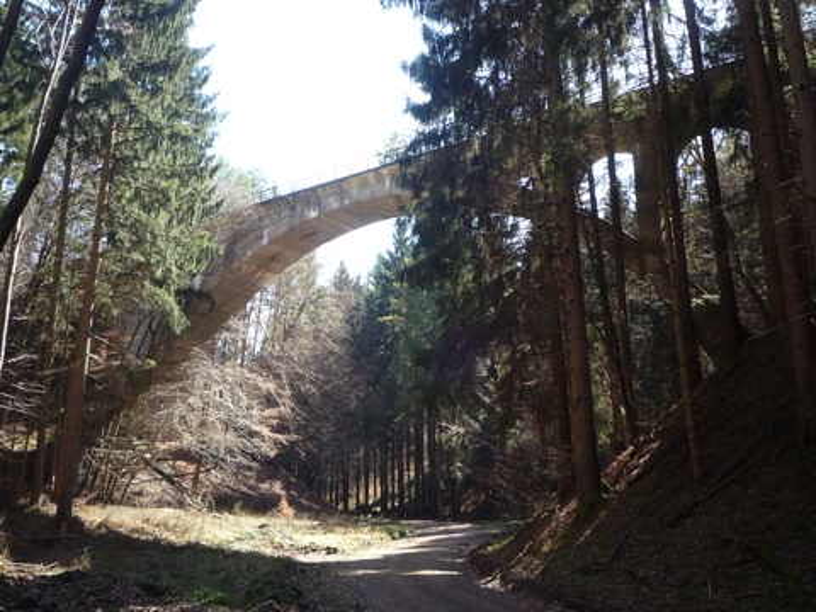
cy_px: 306
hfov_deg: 56.8
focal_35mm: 32
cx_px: 408
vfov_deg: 44.2
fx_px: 754
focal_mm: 5.2
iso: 100
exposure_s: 1/100
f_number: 3.5
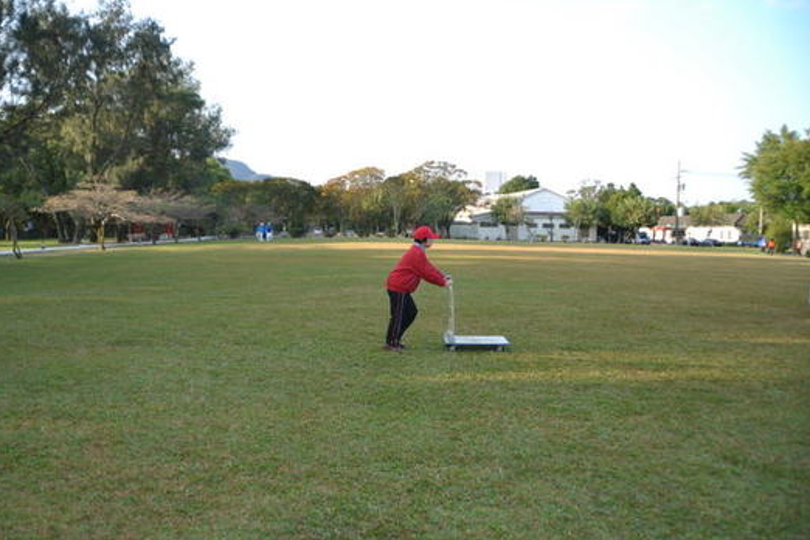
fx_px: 697
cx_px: 346
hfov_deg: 60.0
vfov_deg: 42.3
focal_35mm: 31
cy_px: 280
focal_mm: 18
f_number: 3.5
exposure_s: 1/200
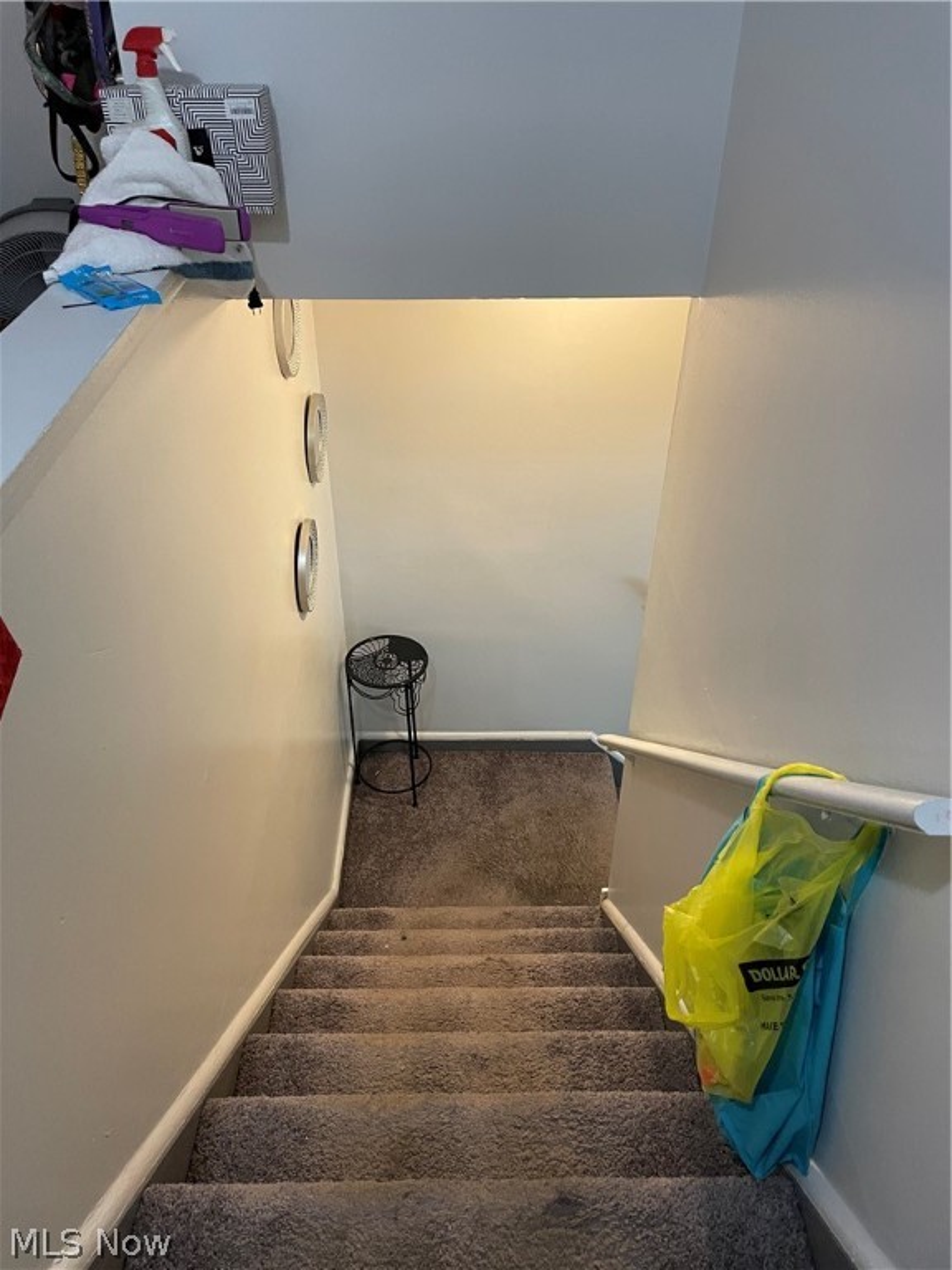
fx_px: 953
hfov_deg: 53.1
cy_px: 635
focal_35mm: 26
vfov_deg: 67.3
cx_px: 476
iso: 250
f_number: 1.6
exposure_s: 1/60
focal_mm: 4.2
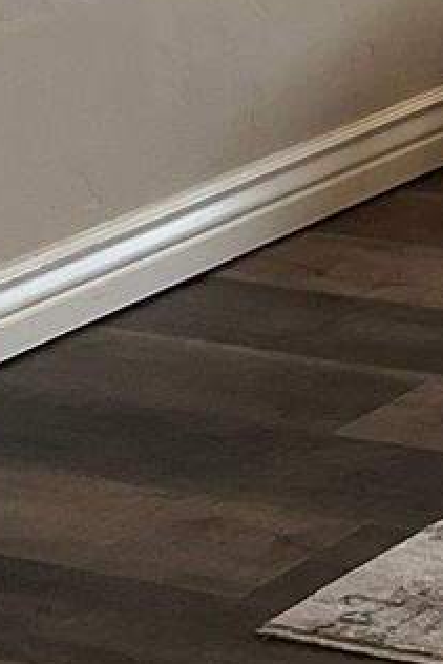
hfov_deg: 6.7
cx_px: 1583
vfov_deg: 10.7
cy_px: -702
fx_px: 3226
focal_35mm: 175
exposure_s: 1/127
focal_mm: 5.7
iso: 64
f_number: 1.5
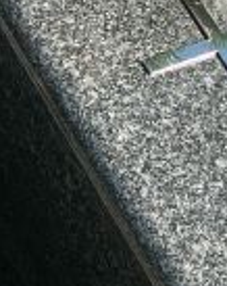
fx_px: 1348
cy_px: 117
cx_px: 396
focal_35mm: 160
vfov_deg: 12.1
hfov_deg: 9.2
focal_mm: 5.2
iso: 80
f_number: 2.8
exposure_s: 1/500
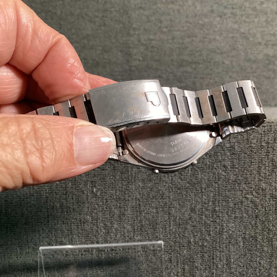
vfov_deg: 44.9
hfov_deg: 44.4
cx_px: 180
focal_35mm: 37
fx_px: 335
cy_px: 139
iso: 250
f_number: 2.4
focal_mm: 3.3
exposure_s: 1/40
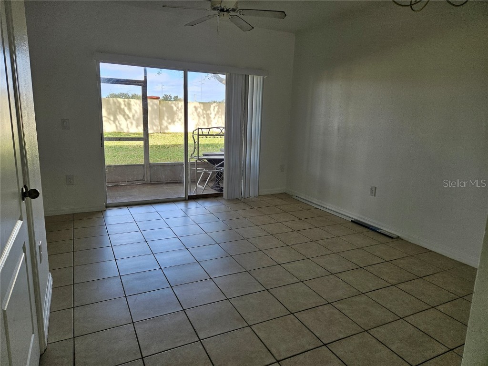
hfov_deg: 73.9
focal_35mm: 23
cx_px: 244
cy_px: 183
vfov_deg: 58.9
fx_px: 324
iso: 50
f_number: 1.8
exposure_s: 1/120
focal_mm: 5.4
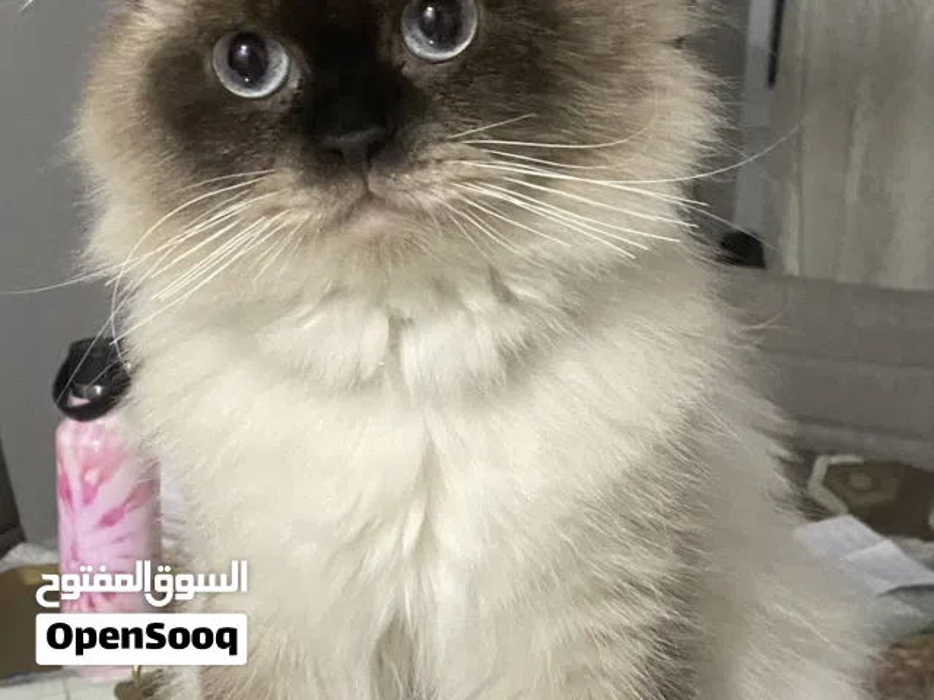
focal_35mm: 26
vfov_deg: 53.1
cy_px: 350
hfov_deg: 67.3
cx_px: 467
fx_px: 702
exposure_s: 1/31
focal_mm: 4.25
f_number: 1.8
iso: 640
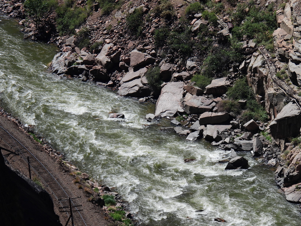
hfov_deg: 3.3
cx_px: 150
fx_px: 5217
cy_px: 113
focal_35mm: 600
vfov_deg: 2.5
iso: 100
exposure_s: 1/800
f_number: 5
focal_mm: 107
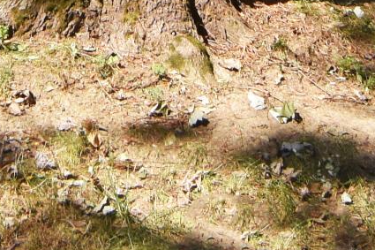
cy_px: -385
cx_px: 40
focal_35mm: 117
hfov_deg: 17.3
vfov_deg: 10.0
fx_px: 1213
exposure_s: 1/250
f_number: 8
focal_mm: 11
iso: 200
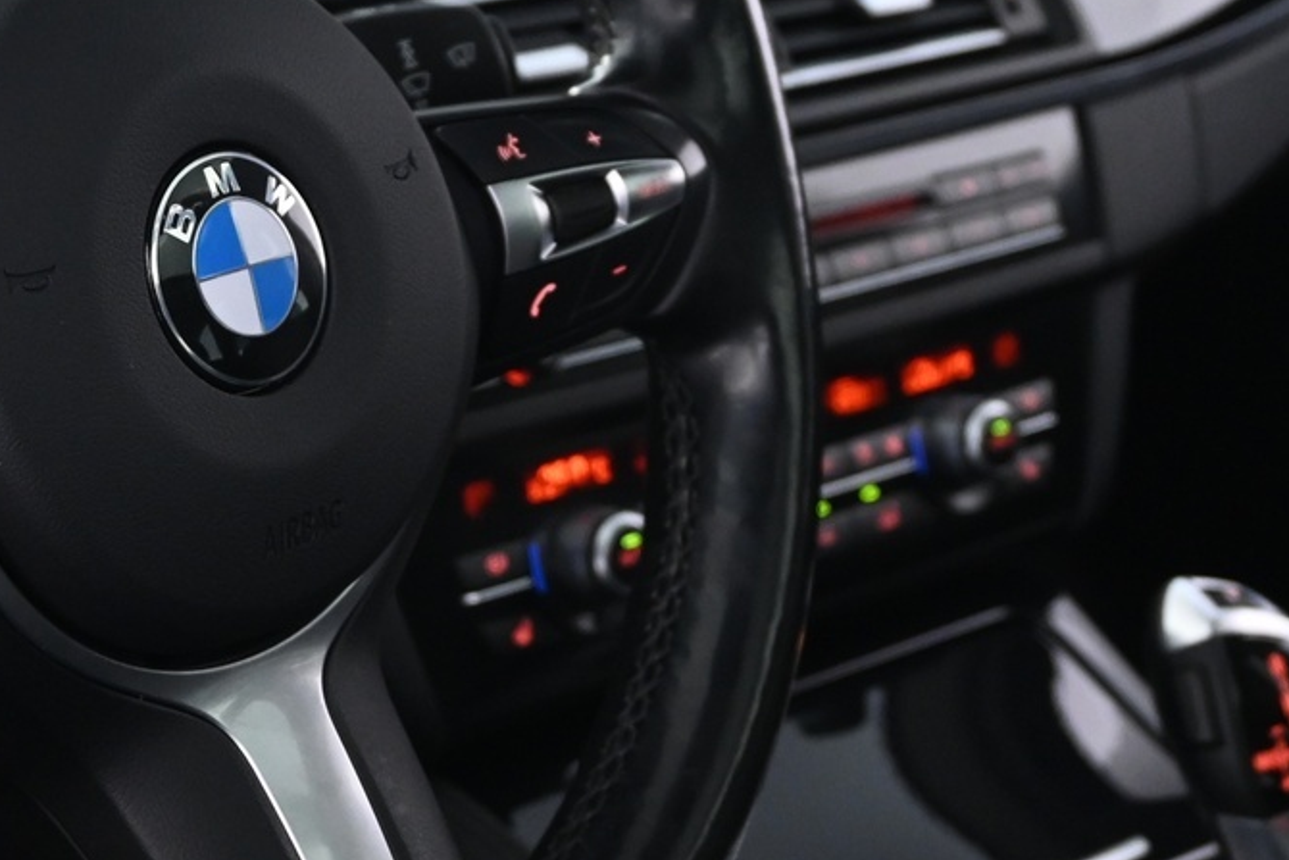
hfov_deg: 22.5
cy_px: 304
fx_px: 3180
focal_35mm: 89
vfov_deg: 15.4
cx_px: 177
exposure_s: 1/13
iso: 1600
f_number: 4.2
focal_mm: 24.5
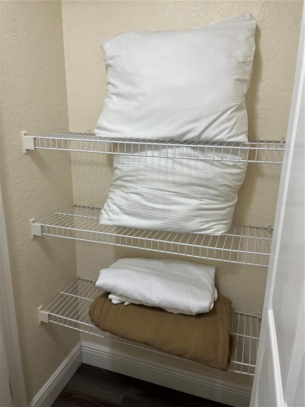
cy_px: 204
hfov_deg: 53.1
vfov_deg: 67.3
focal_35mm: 26
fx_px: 305
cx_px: 152
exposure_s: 1/120
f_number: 1.6
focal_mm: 5.1
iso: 125
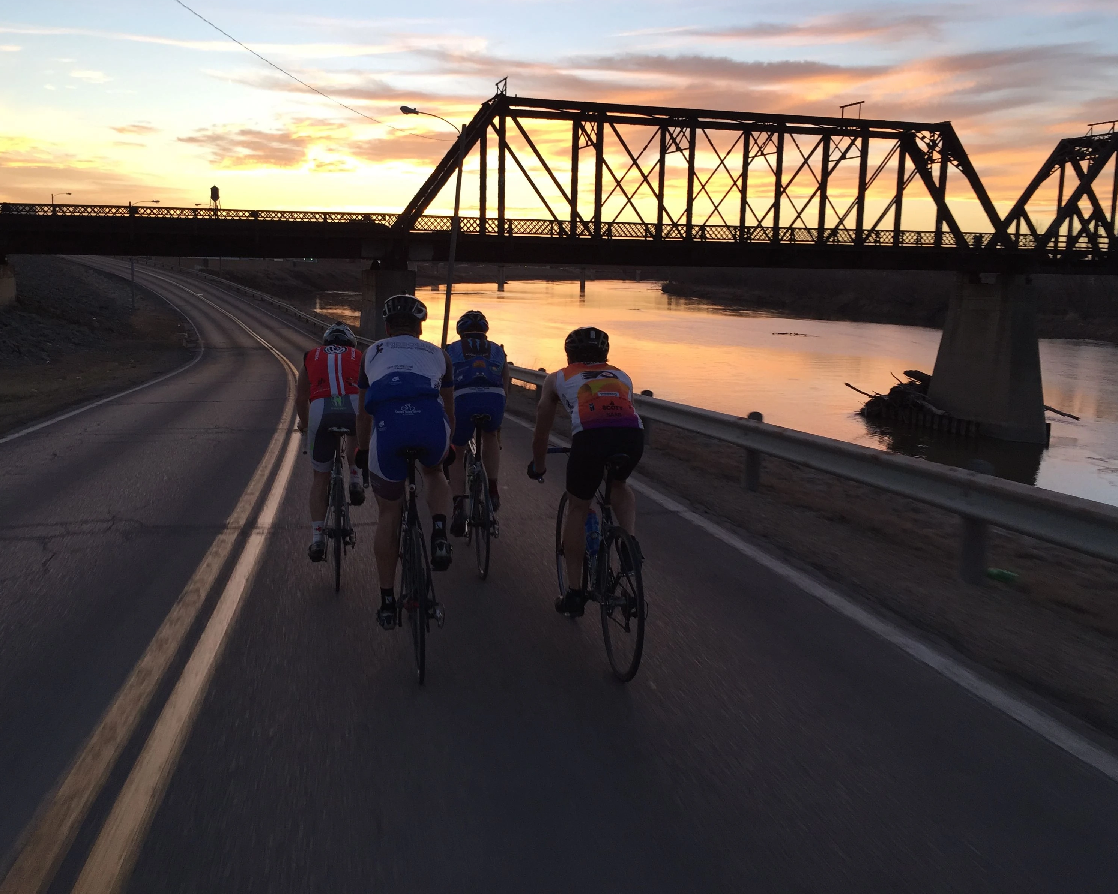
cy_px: 436
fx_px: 1026
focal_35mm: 31
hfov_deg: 57.2
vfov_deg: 47.1
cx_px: 538
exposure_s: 1/120
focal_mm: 4.15
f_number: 2.2
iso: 32
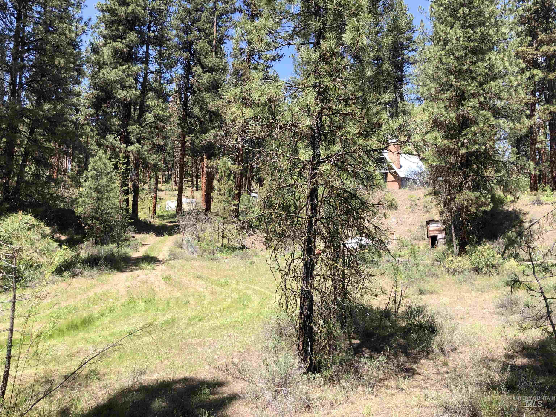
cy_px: 208
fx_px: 450
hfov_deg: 63.4
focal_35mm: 28
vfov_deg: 49.7
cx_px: 278
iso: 20
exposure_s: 1/694
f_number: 1.8
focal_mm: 3.99
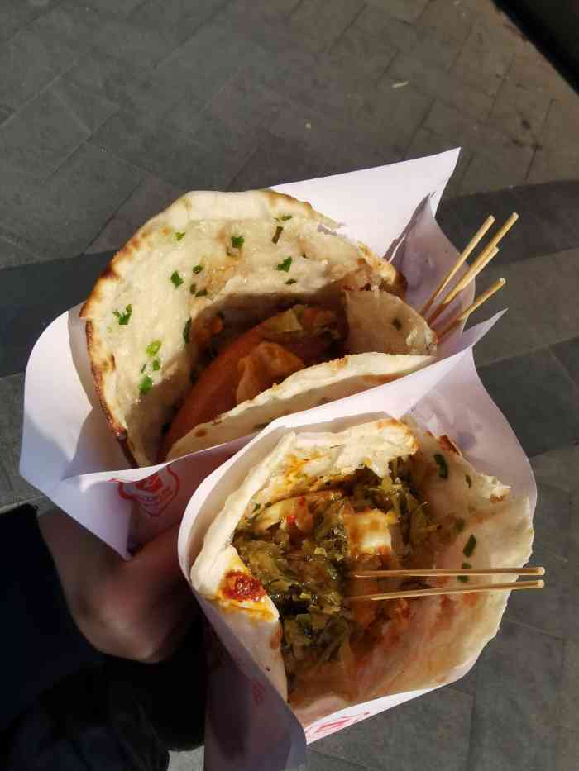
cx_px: 290
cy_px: 386
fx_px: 580
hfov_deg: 53.1
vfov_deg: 67.3
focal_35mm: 26
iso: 50
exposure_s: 1/1429
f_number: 2.2
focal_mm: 2.26
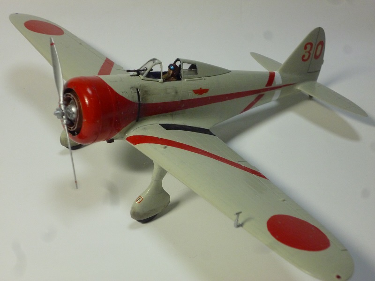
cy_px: 140
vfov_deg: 26.1
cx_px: 188
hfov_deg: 34.3
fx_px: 607
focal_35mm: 56
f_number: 4.4
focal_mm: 10
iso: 400
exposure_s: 1/60
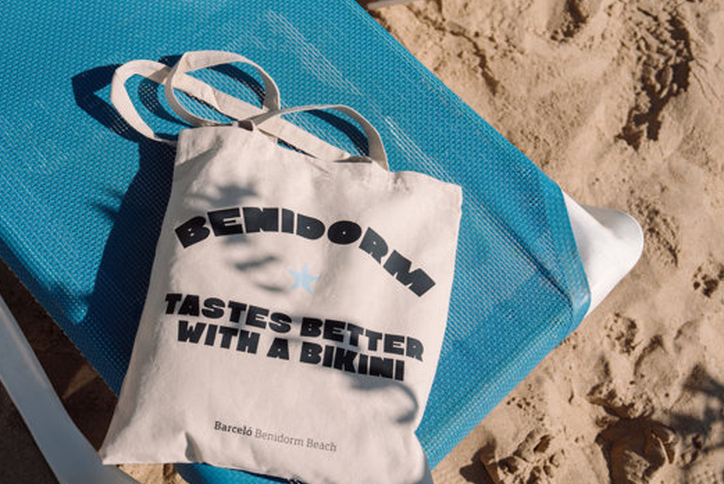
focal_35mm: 43
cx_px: 304
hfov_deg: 45.3
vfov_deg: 31.2
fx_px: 865
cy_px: 268
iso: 320
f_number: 4
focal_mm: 35
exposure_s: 1/5000
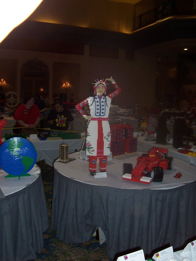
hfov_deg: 41.8
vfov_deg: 54.0
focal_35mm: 34
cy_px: 130
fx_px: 257
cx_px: 98
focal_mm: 5.6
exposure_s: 1/60
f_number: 2.7
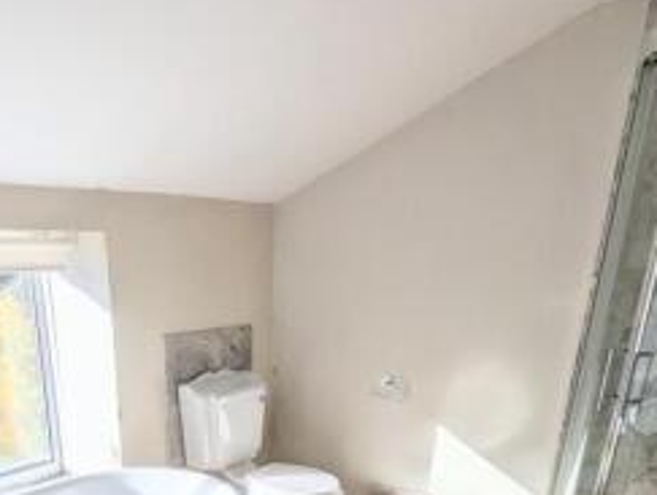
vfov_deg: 38.6
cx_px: 278
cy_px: 529
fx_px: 589
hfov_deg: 58.0
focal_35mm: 31
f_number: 2.2
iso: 51
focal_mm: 1.95
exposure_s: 1/821
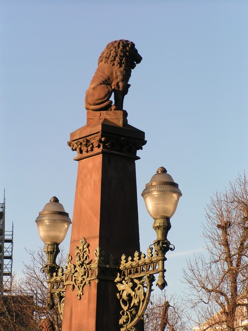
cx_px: 124
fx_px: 1366
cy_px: 166
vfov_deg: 13.8
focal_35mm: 143
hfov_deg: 10.4
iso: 50
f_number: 5
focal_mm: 21.9
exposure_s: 1/200
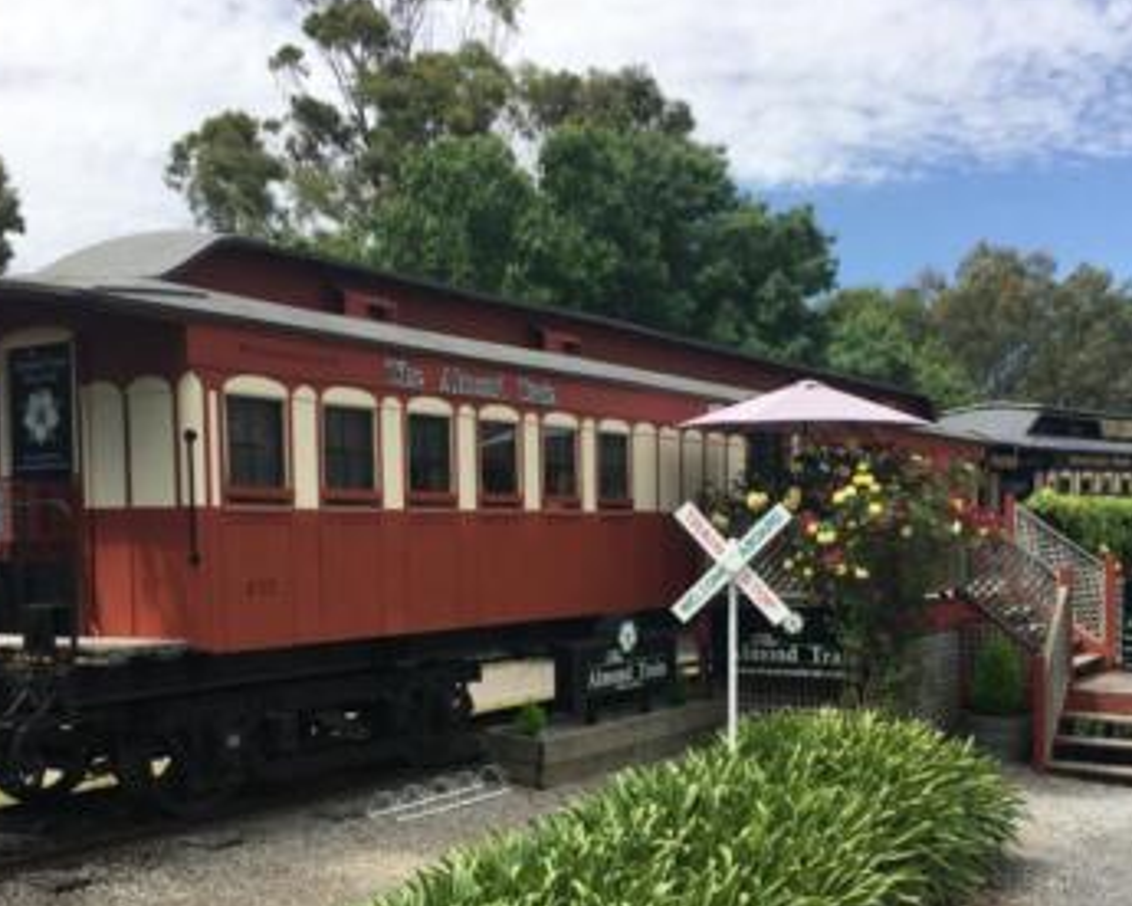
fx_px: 1374
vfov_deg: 36.2
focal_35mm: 41
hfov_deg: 44.7
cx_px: 614
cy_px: 589
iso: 25
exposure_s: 1/1083
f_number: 2.2
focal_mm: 4.15
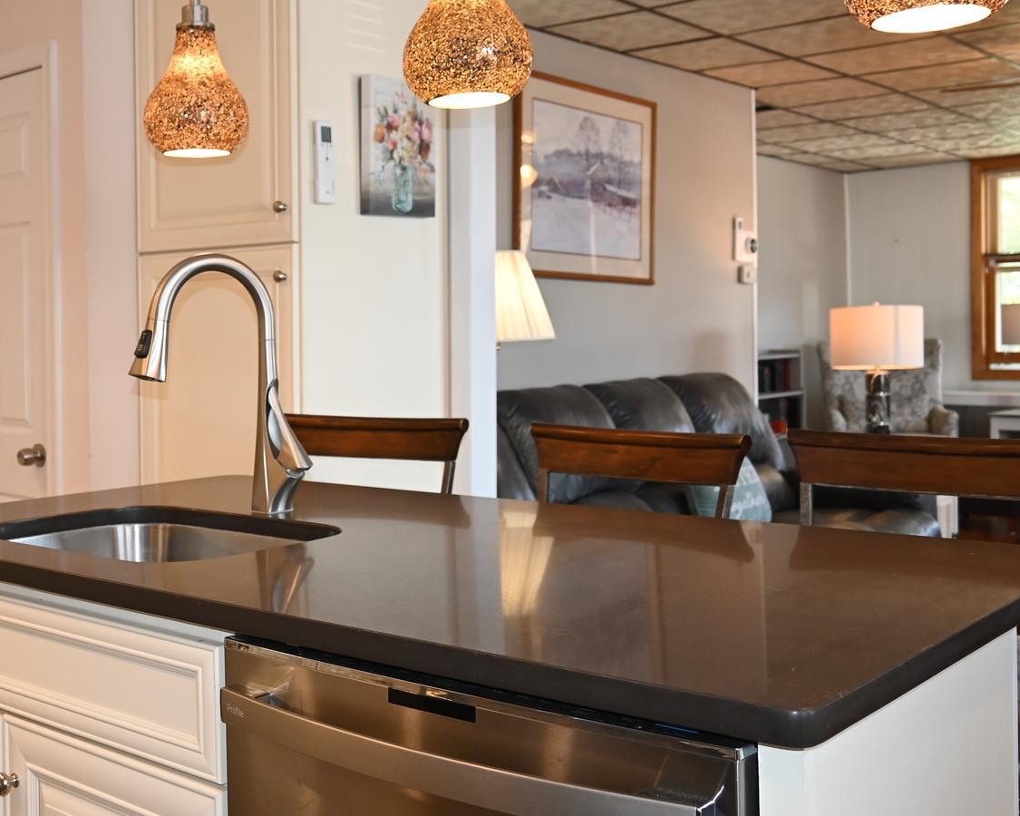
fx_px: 1238
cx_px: 291
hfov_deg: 43.7
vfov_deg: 36.4
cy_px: 348
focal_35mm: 41
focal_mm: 16
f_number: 3.5
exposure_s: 1/80
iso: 400
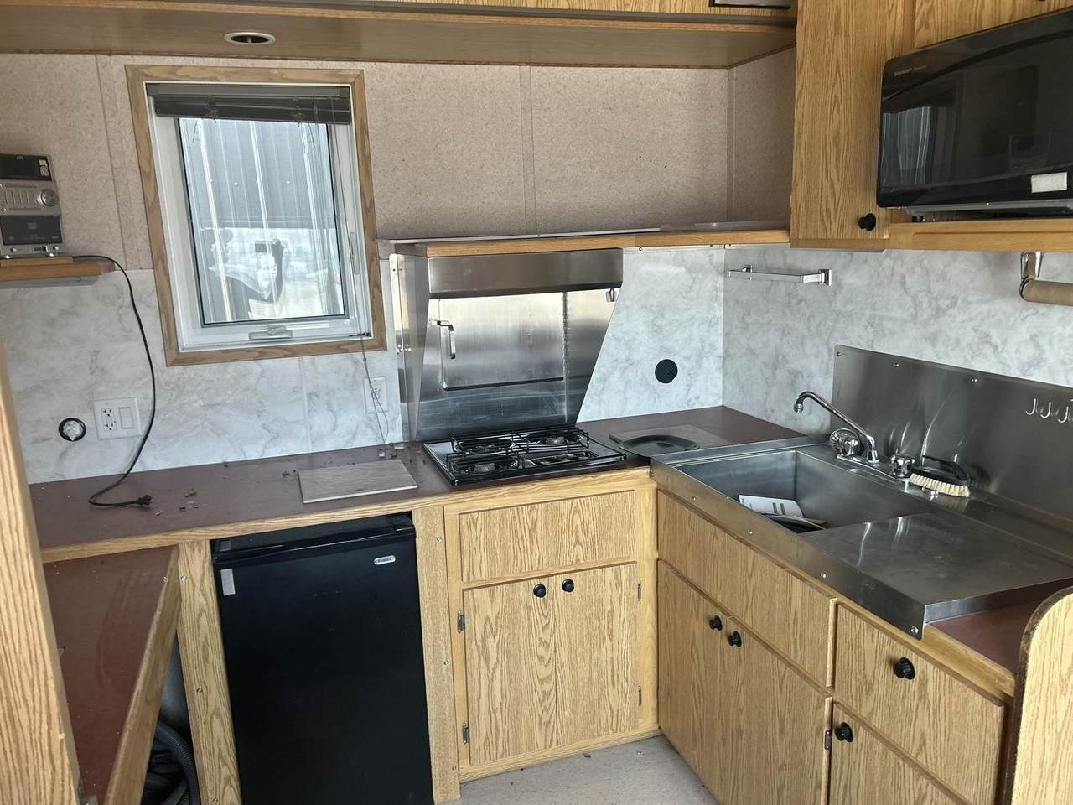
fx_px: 806
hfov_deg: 67.3
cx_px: 536
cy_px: 402
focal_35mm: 26
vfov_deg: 53.1
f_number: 1.5
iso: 100
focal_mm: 5.7
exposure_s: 1/121
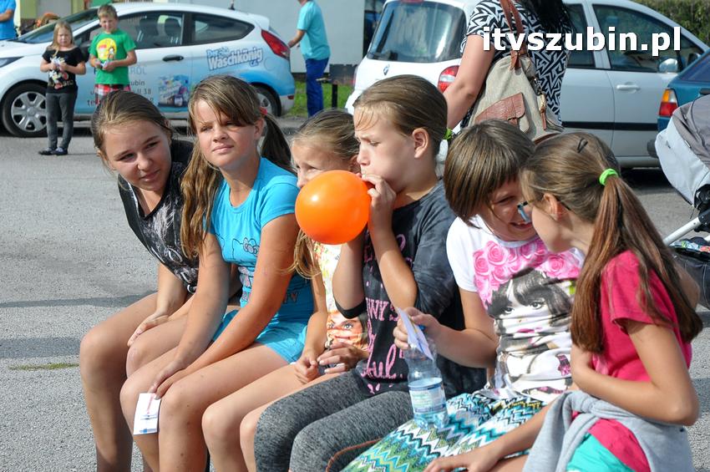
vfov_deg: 16.2
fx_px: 1655
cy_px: 236
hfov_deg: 24.2
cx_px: 355
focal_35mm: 84
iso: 800
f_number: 9
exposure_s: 1/1250
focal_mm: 56
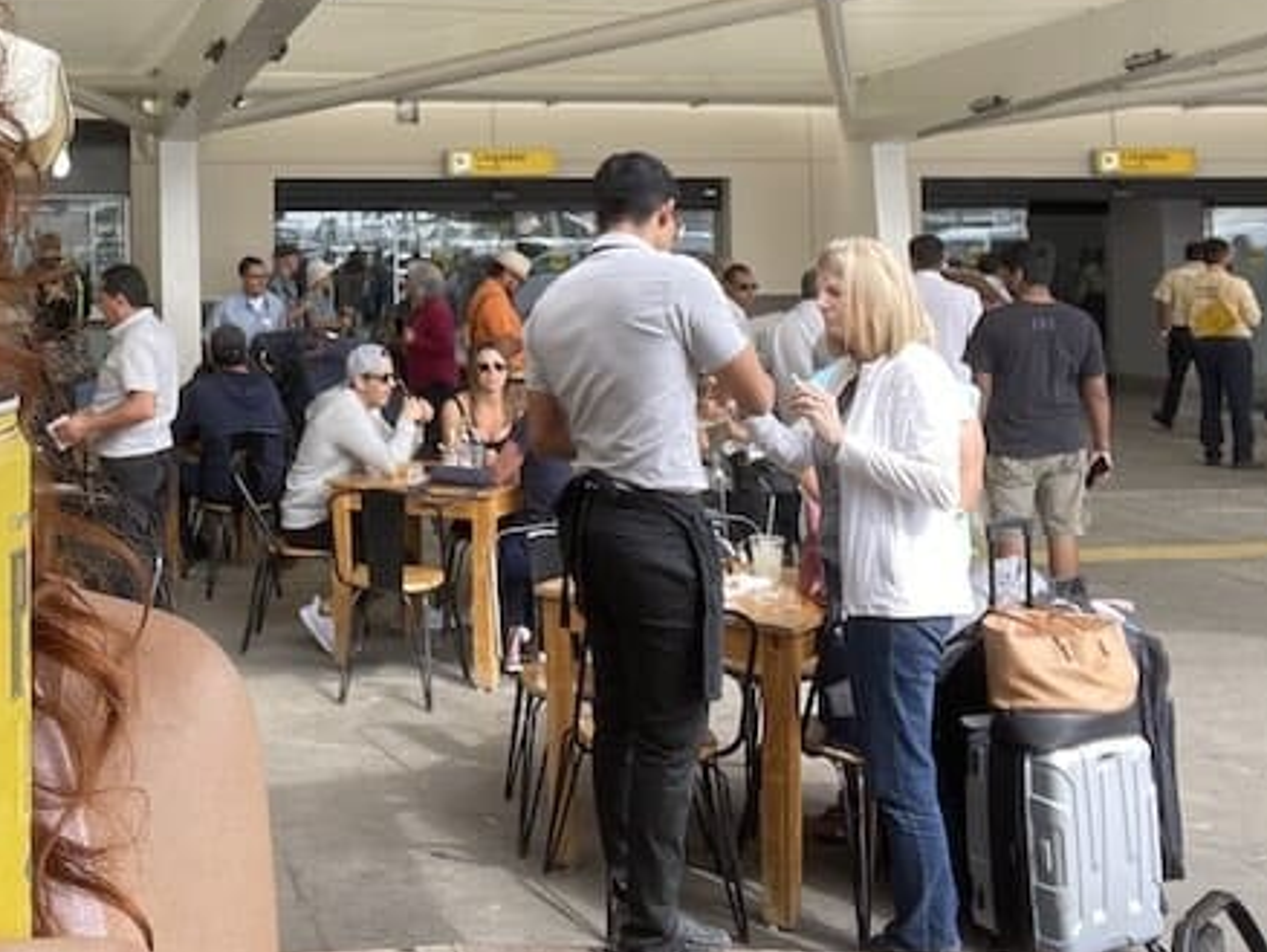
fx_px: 1538
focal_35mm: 42
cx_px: 292
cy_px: 130
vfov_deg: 32.9
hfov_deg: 43.1
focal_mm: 2.71
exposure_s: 1/121
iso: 64
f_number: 2.2
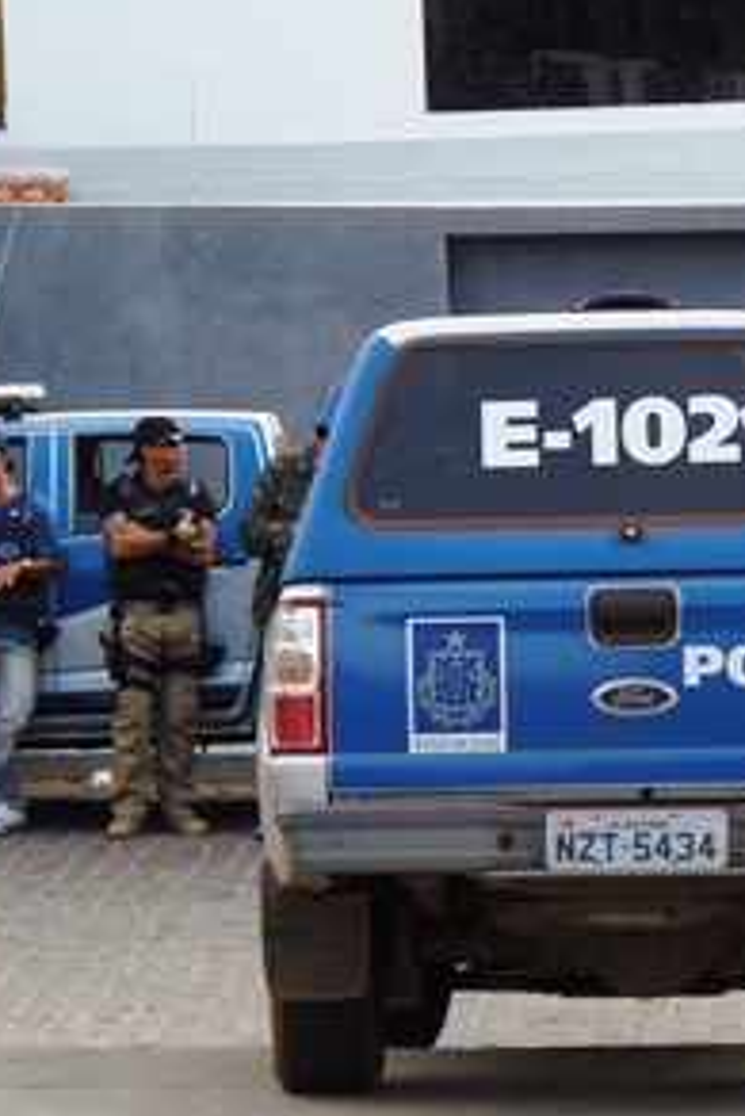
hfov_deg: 8.9
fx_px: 4805
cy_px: 675
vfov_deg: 13.2
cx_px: 535
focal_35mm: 155
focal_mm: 16.2
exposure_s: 1/160
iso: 64
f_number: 4.3
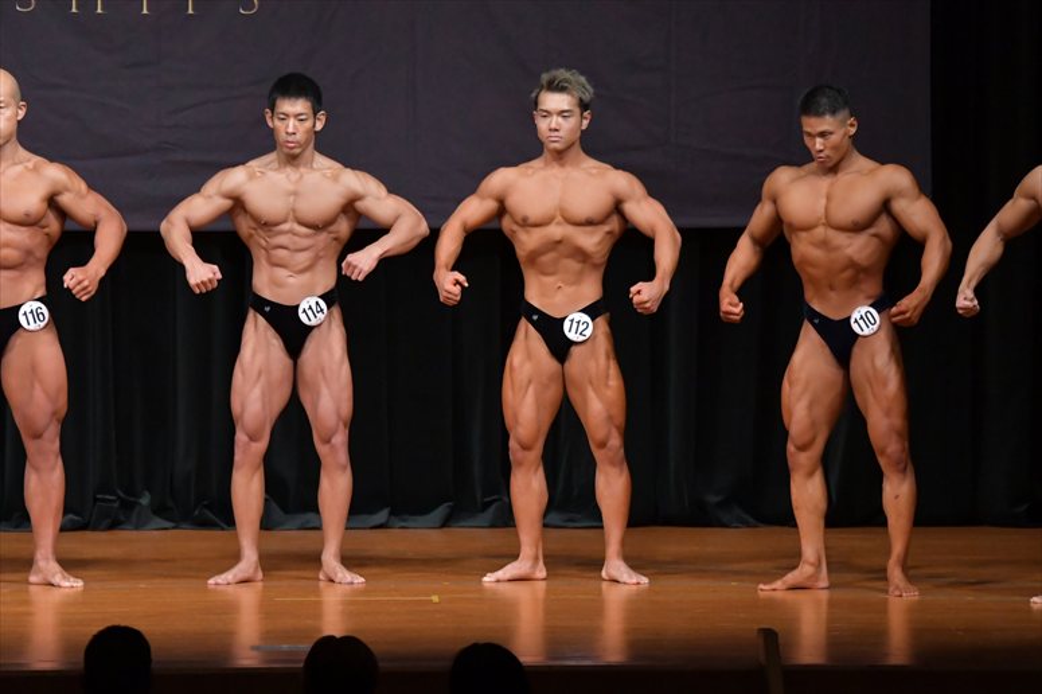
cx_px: 521
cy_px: 347
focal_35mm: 240
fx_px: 6943
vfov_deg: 5.7
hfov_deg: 8.6
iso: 5000
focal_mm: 160
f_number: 5.6
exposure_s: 1/400
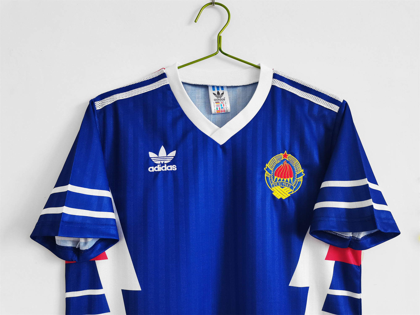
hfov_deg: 67.3
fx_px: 315
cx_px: 210
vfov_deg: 53.1
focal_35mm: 26
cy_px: 158
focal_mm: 5.58
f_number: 1.8
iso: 200
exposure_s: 1/100
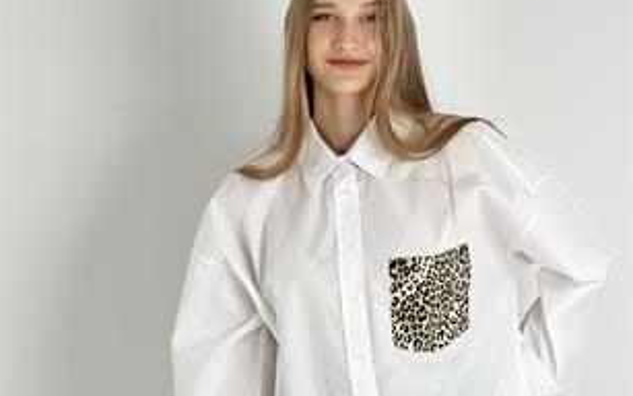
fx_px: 1898
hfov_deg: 18.9
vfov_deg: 11.9
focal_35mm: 110
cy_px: 327
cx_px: 315
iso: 50
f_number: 2.8
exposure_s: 1/100
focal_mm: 9
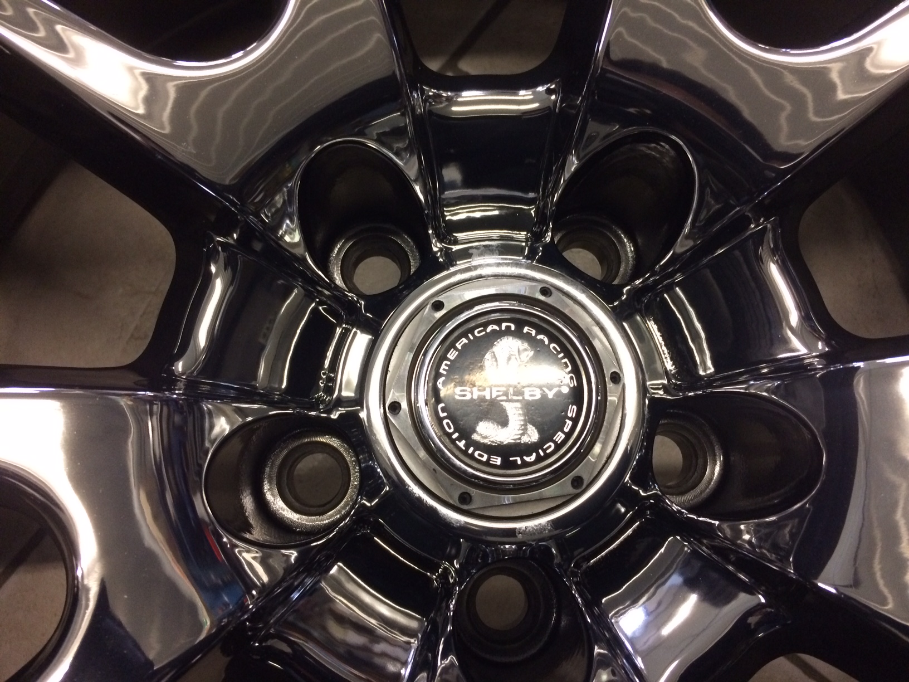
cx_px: 454
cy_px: 341
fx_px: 762
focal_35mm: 29
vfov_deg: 48.2
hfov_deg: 61.7
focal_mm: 4.15
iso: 250
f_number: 2.2
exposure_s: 1/30
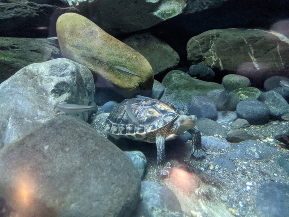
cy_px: 108
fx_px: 225
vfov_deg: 51.4
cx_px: 144
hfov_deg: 65.3
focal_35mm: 27
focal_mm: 4.38
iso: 1702
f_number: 1.73
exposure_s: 1/40
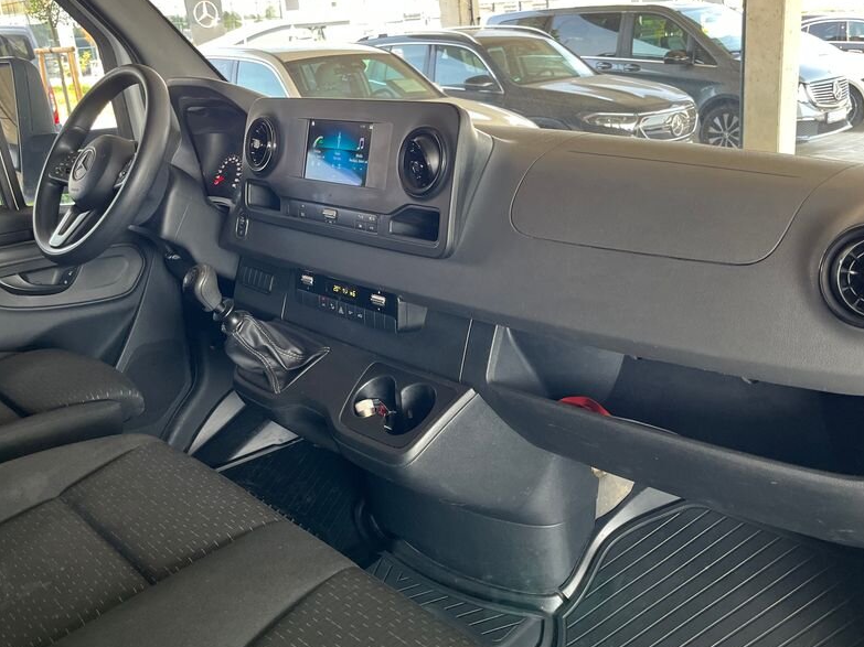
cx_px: 457
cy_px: 293
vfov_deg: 41.7
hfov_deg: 53.9
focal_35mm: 34
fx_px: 848
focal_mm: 5.1
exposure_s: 1/121
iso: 125
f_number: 1.6
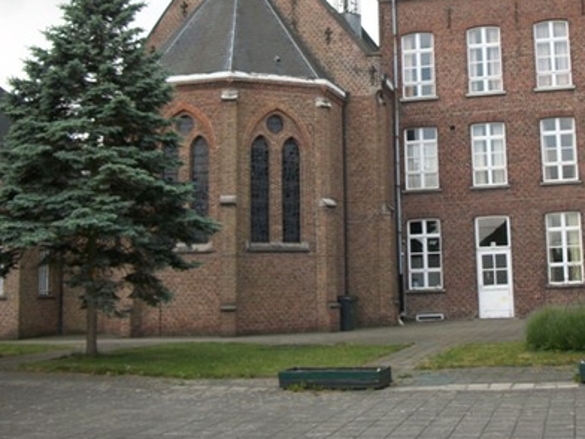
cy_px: 140
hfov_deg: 38.5
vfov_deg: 29.4
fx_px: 828
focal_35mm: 49
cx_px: 388
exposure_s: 1/60
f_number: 8.8
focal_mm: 5.7
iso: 80
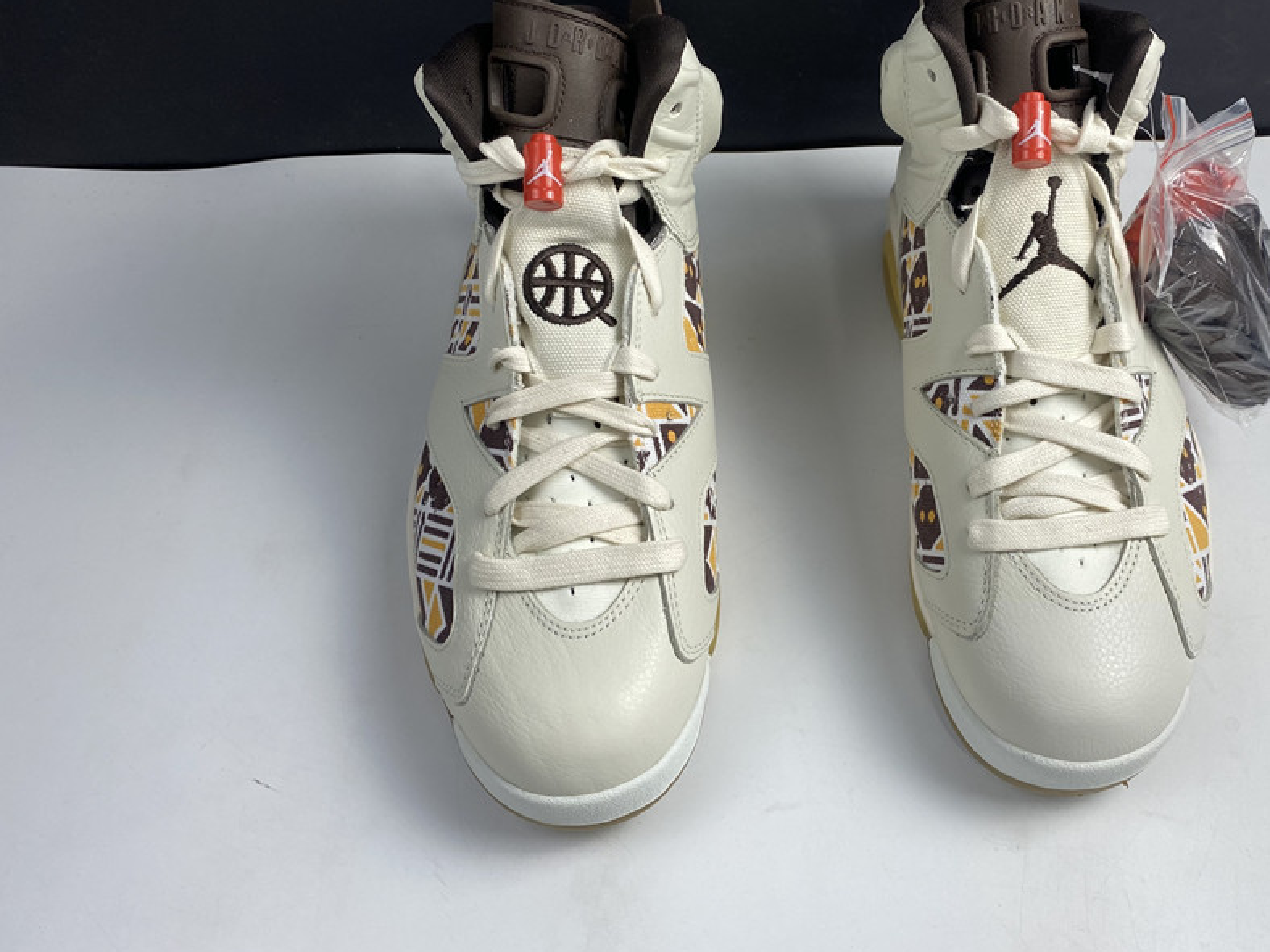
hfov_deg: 54.7
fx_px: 1211
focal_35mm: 33
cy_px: 416
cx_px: 793
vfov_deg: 42.9
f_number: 1.8
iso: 40
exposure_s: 1/100
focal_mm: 4.25
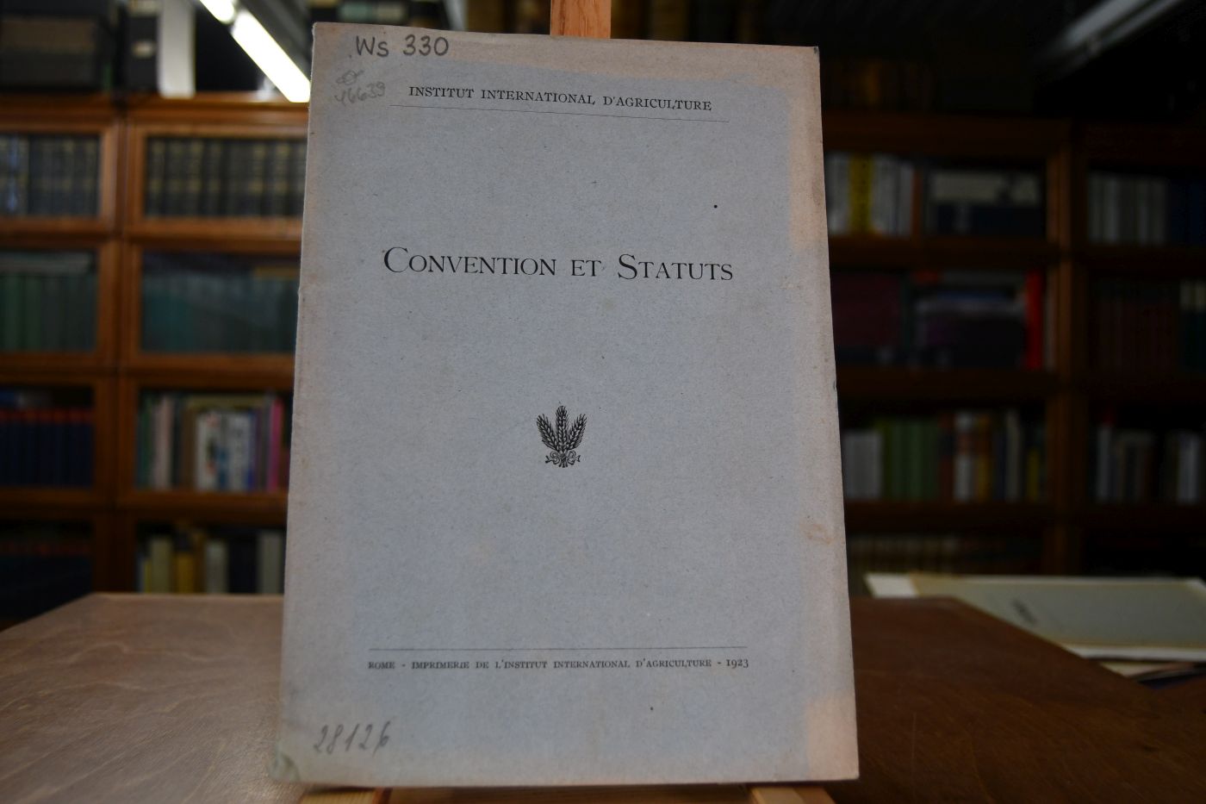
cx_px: 603
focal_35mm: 30
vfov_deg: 43.6
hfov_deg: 61.9
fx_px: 1005
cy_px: 402
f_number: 3.5
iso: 800
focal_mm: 20
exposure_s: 1/250
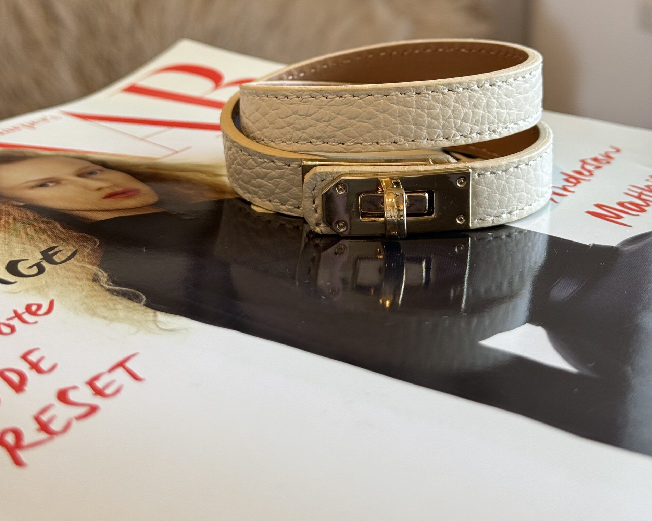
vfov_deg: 23.9
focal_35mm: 63
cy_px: 110
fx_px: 1216
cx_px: 325
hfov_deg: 30.0
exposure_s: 1/50
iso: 50
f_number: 1.78
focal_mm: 6.76
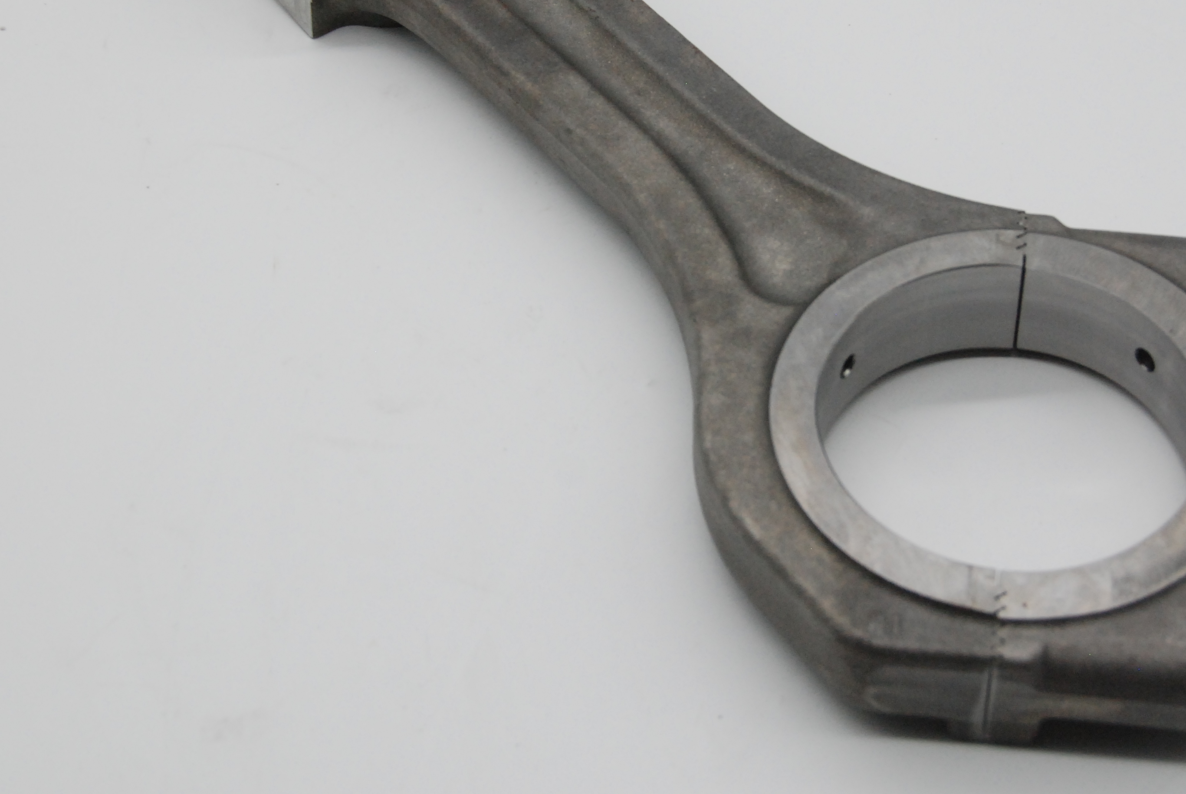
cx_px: 731
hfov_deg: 23.8
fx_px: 2804
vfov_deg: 16.1
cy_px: 280
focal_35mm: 85
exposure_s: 1/640
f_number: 6.3
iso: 1000
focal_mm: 40
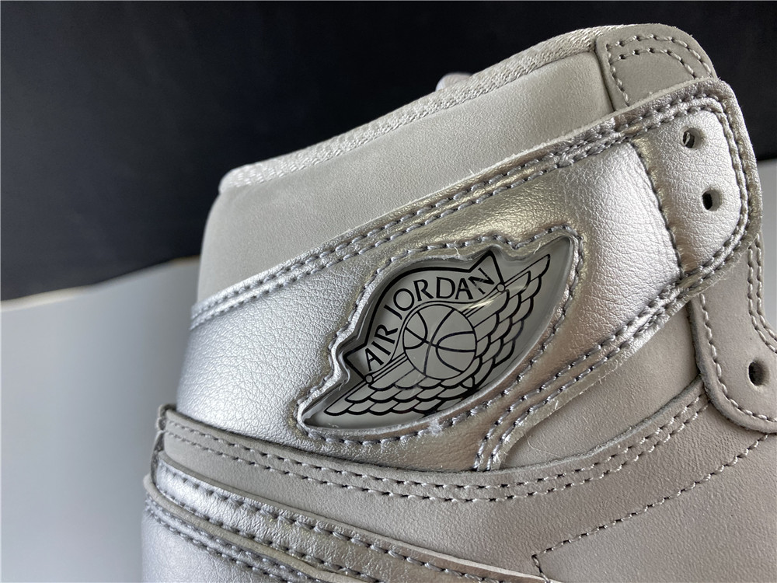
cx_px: 388
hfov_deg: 67.3
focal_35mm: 26
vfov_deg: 53.1
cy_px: 292
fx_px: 584
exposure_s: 1/100
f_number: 1.8
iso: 100
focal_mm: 4.25
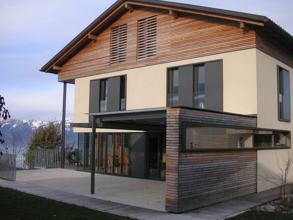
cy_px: 110
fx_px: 330
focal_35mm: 39
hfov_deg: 47.9
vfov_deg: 36.8
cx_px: 146
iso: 50
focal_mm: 6.5
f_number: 2.9
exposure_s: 1/500
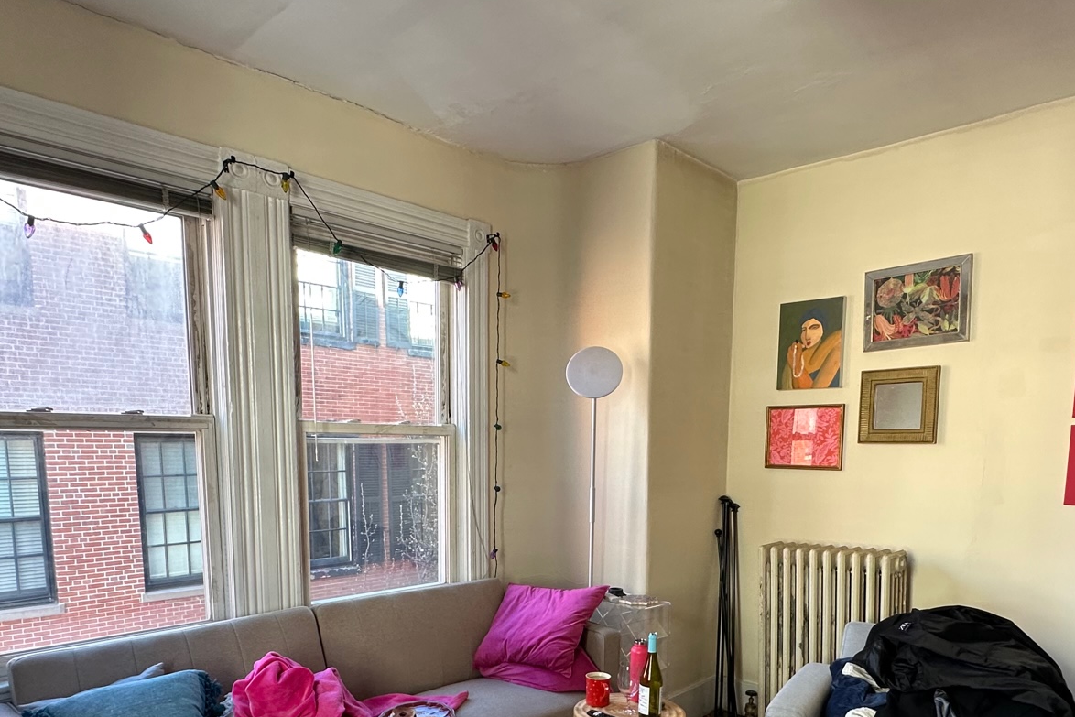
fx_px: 747
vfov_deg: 49.4
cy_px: 533
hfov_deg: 71.5
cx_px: 557
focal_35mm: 25
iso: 125
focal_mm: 2.22
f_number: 2.2
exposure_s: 1/99
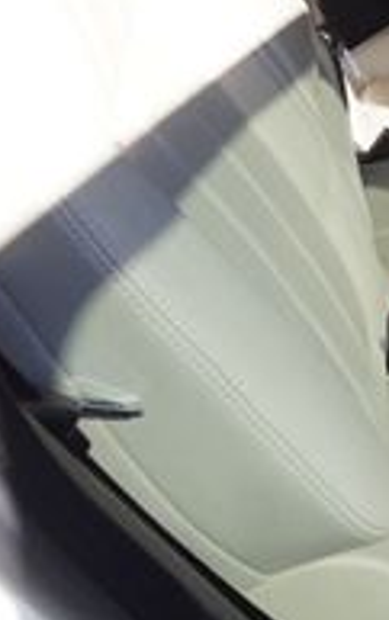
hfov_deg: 14.0
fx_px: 1371
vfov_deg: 24.9
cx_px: 736
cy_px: 80
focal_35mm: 81
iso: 100
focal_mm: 16
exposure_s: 1/100
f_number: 7.1
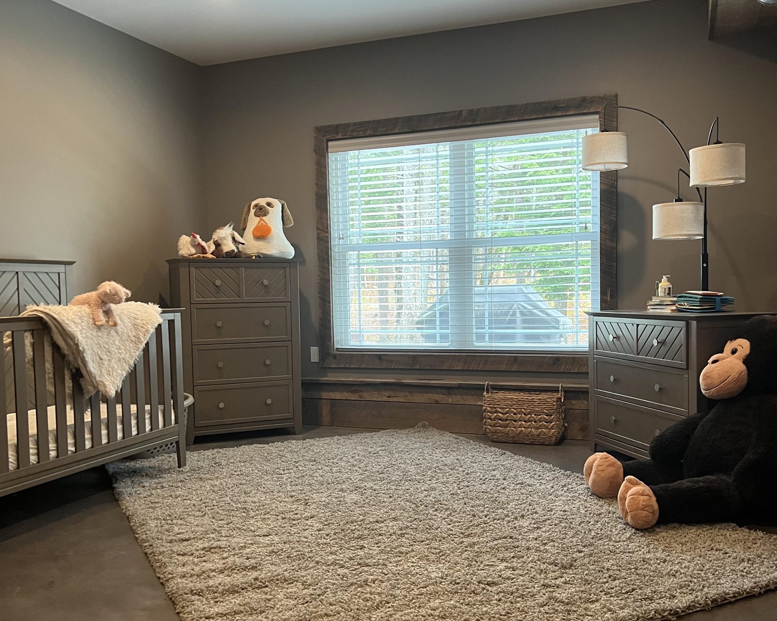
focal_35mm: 34
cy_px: 336
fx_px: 782
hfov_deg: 52.8
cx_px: 388
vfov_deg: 43.3
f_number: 1.5
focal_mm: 5.7
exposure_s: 1/60
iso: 320
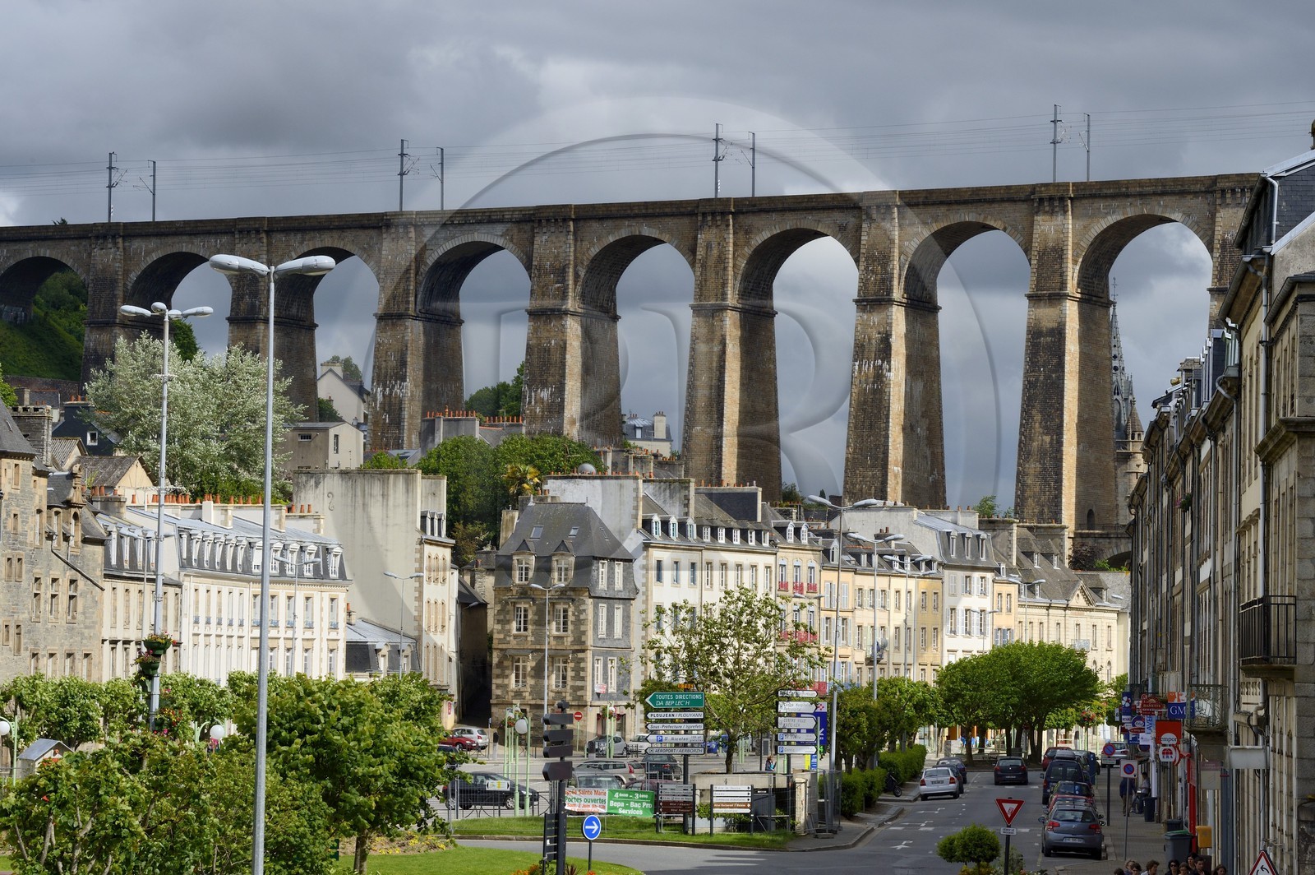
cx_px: 658
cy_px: 438
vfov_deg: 11.4
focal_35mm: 120
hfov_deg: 17.1
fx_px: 4380
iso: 200
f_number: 16
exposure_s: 1/250
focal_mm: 120
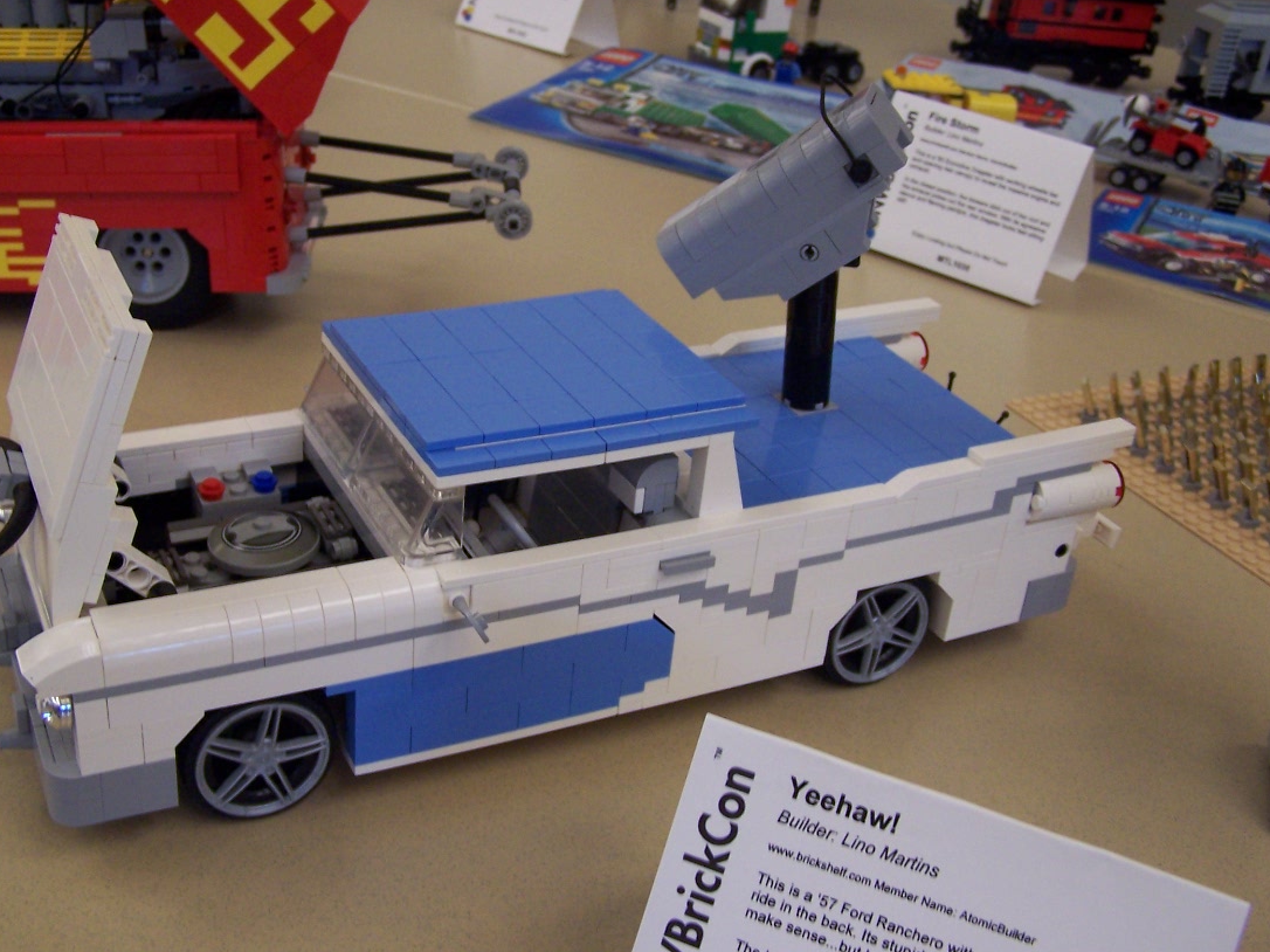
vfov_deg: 34.3
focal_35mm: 42
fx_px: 1541
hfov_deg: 44.7
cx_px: 573
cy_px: 488
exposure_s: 1/20
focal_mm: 6.3
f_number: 2.8
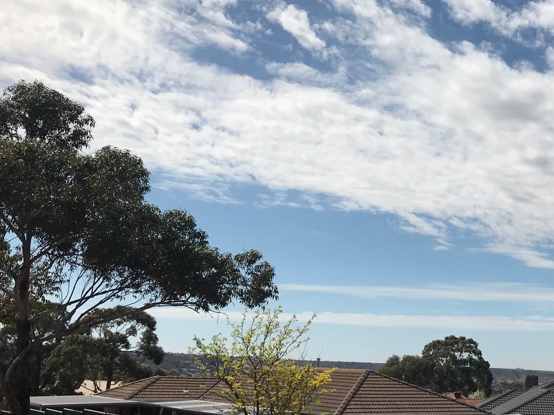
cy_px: 294
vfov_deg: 28.8
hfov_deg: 36.6
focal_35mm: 50
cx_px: 461
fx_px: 800
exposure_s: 1/6410
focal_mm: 3.99
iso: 20
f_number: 1.8
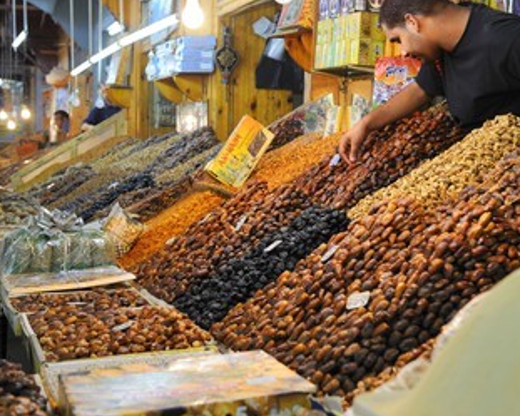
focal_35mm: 57
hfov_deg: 32.9
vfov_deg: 26.7
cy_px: 199
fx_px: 878
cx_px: 303
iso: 800
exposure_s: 1/50
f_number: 4
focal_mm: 45
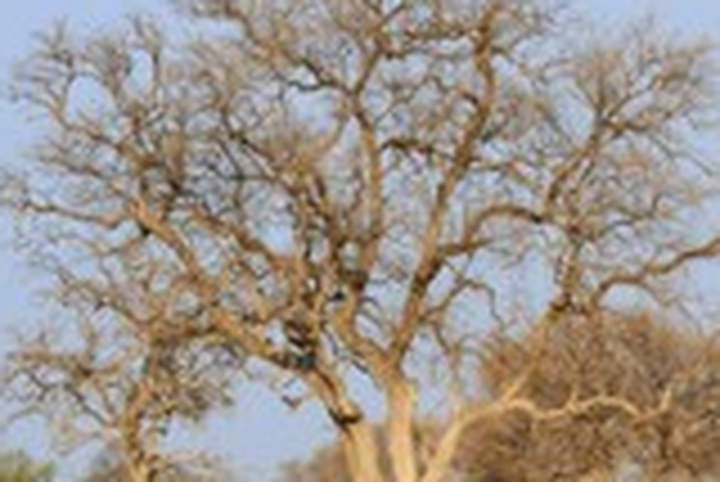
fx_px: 14713
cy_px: 464
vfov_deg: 1.9
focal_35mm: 735
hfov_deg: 2.8
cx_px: 670
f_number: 10
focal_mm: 280
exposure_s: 1/250
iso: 400
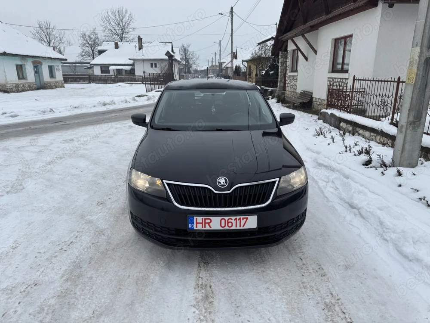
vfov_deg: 56.8
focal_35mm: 24
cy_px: 162
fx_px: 298
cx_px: 215
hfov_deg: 71.6
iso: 80
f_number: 1.78
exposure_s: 1/1767
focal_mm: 6.76
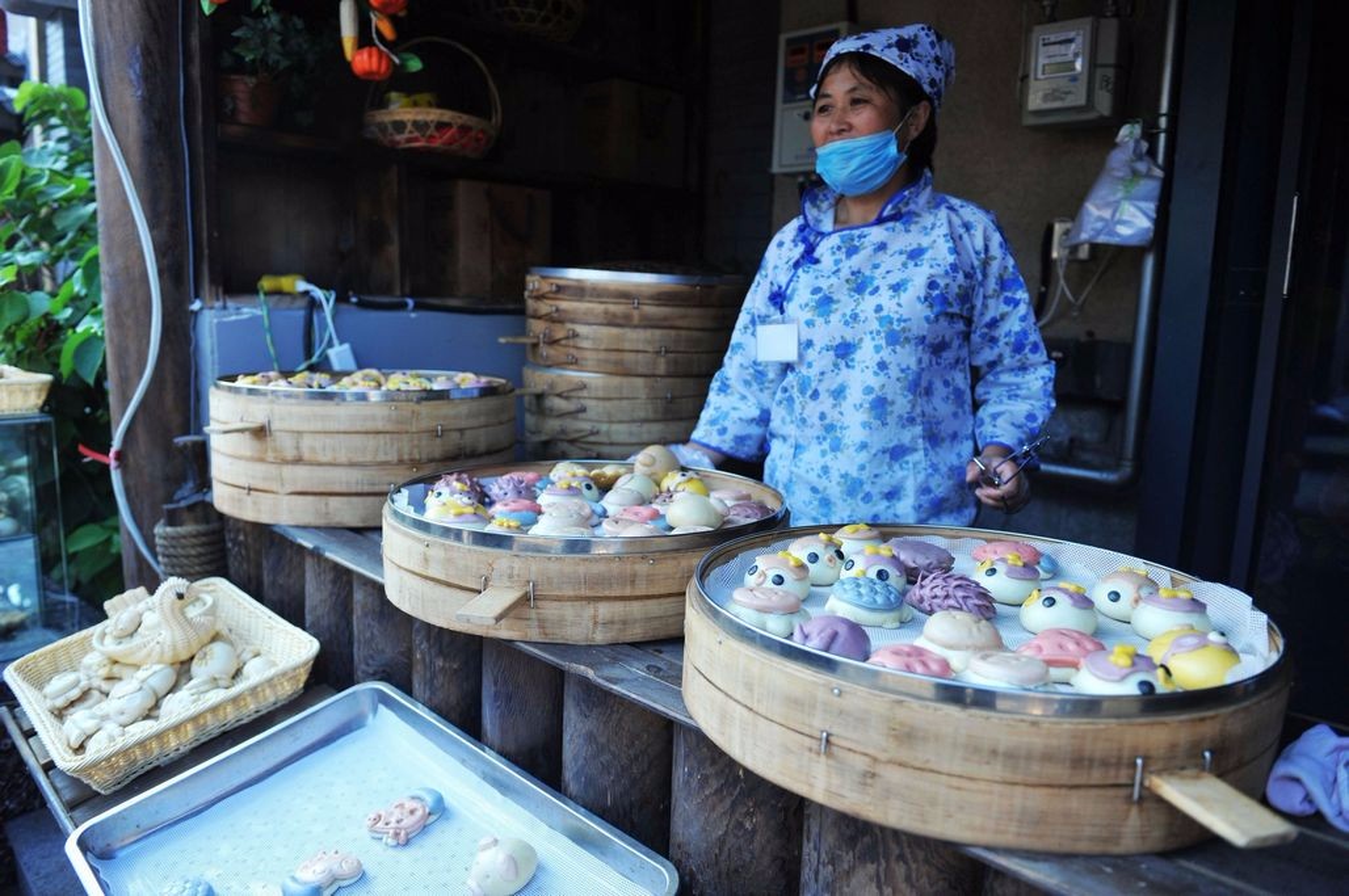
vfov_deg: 53.0
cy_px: 448
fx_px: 898
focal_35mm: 24
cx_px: 674
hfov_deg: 73.8
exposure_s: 1/800
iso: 900
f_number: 3.2
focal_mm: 24
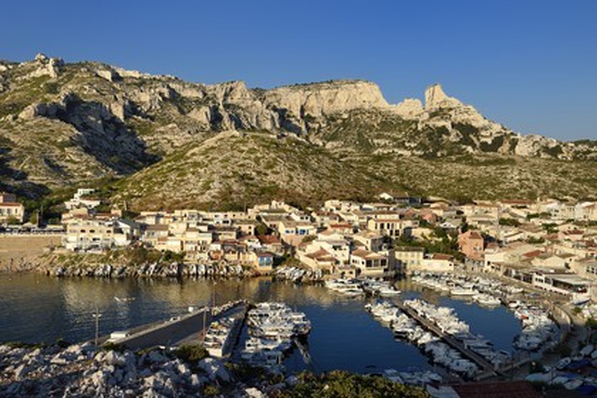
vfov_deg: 36.9
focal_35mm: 36
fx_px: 597
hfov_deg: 53.1
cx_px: 298
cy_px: 199
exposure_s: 1/250
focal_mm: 36
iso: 200
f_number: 11
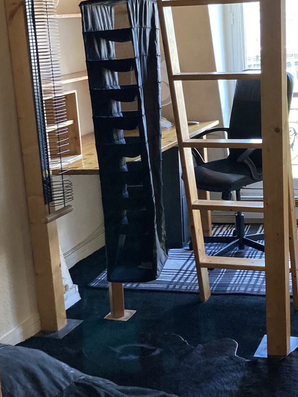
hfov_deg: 23.1
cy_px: 165
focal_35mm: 63
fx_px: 723
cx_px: 207
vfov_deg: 30.7
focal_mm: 3.99
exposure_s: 1/60
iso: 200
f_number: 1.8
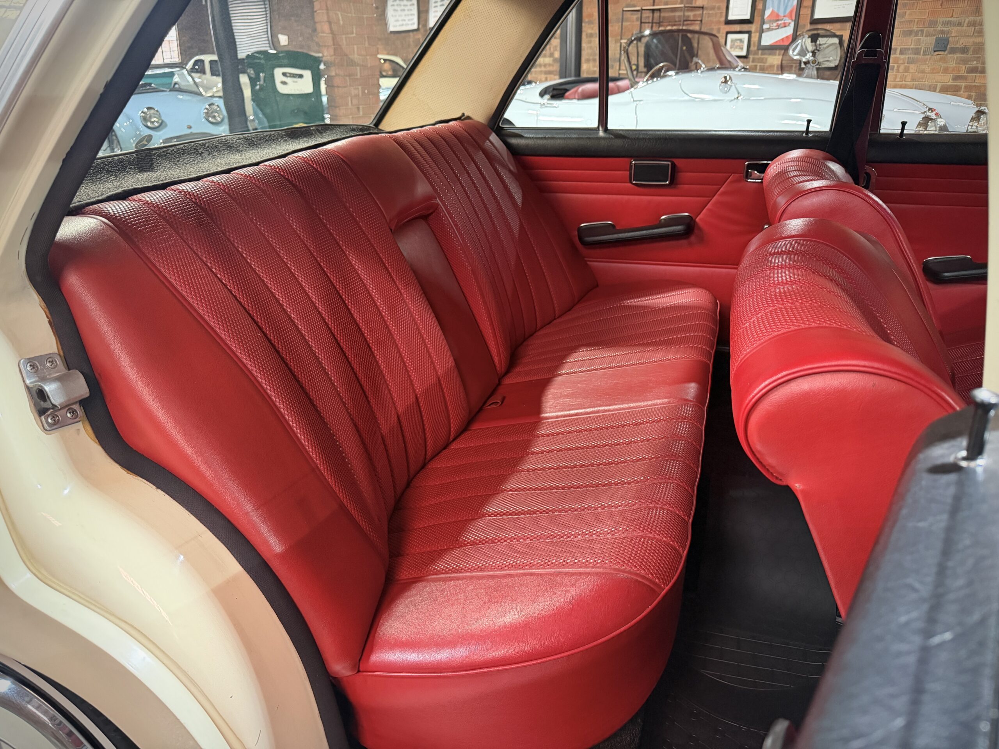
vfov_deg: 56.8
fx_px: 693
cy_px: 374
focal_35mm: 24
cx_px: 500
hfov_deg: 71.6
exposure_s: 1/33
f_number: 1.78
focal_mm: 6.76
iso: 800
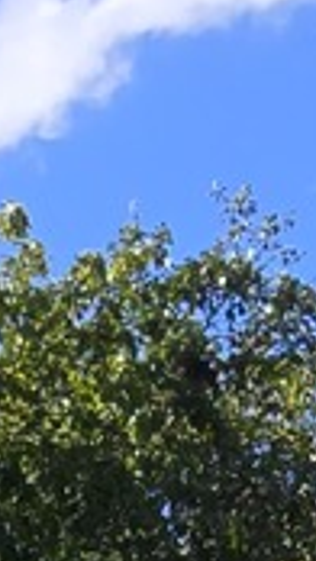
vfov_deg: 14.5
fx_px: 1741
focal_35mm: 117
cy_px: 1190
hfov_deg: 9.5
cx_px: -384
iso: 50
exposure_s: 1/1410
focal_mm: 2.2
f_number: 2.2
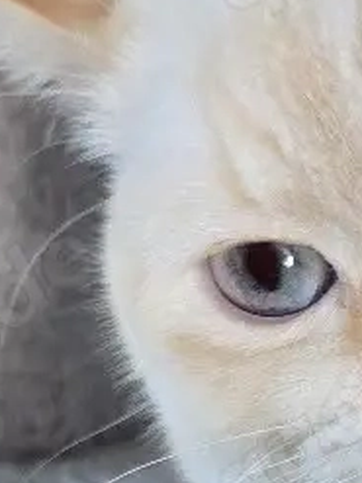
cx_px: 542
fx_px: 1730
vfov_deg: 15.7
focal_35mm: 124
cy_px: 443
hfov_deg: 11.5
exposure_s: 1/33
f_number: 1.7
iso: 400
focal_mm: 6.3
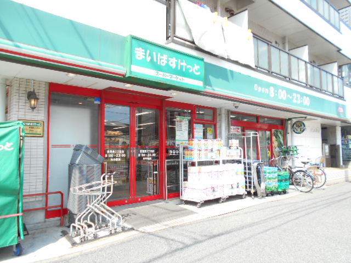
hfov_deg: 67.3
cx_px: 176
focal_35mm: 26
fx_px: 264
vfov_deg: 53.1
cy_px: 132
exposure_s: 1/200
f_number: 3.2
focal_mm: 4.6
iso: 80
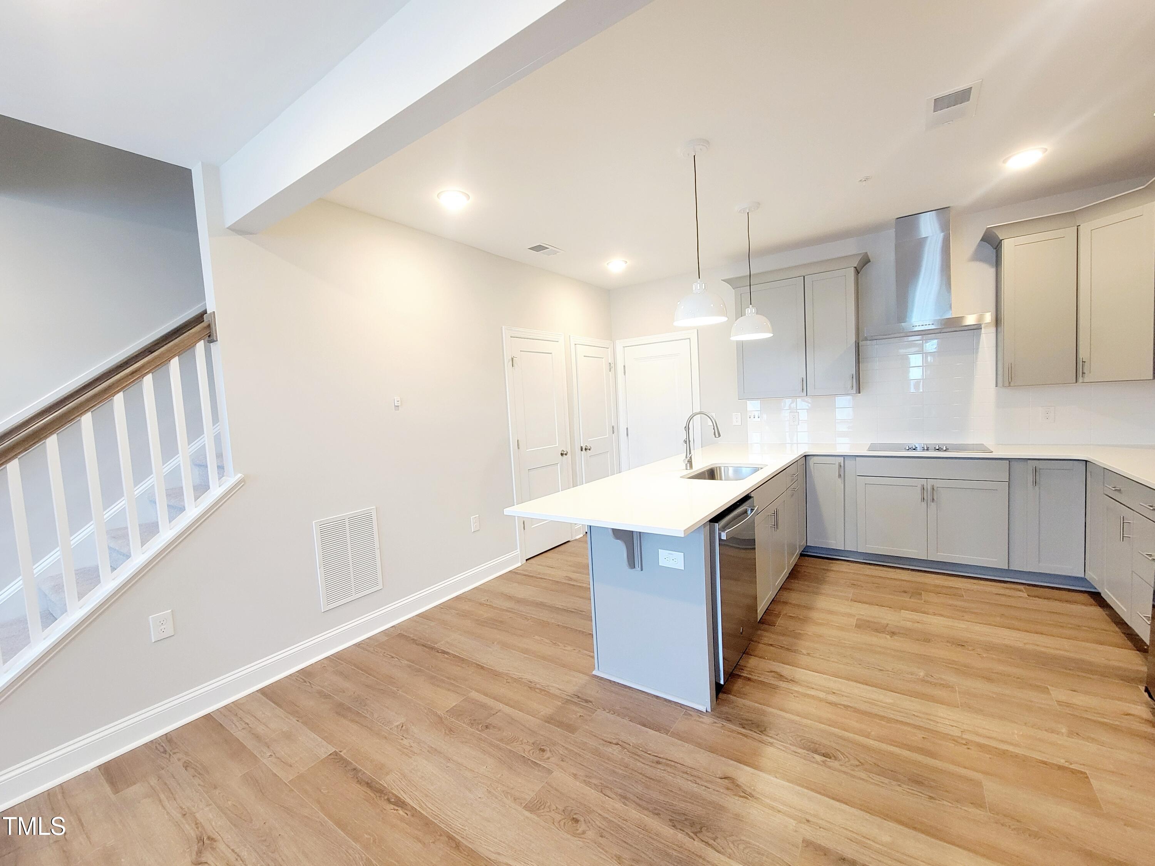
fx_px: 434
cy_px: 433
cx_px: 578
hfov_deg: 106.2
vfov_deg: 89.9
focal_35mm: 13
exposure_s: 1/60.2
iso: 320
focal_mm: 2.2
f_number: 2.2
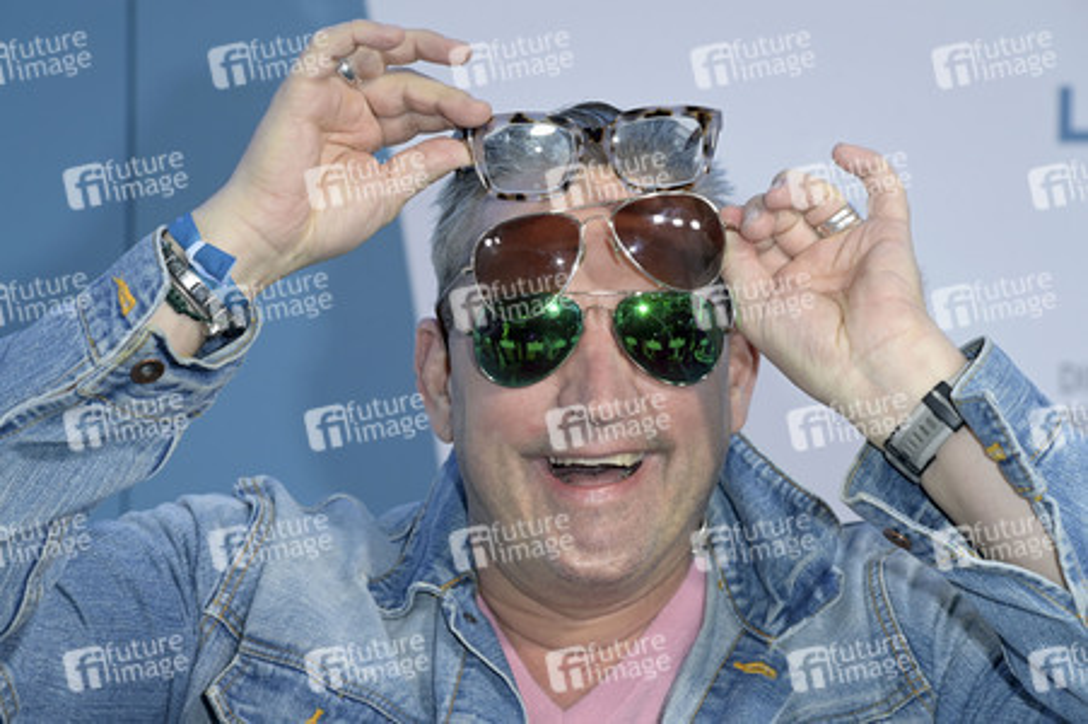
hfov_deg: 18.6
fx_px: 3322
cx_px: 544
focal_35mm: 110
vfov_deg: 12.4
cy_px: 362
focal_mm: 110
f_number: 6.3
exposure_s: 1/250
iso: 500
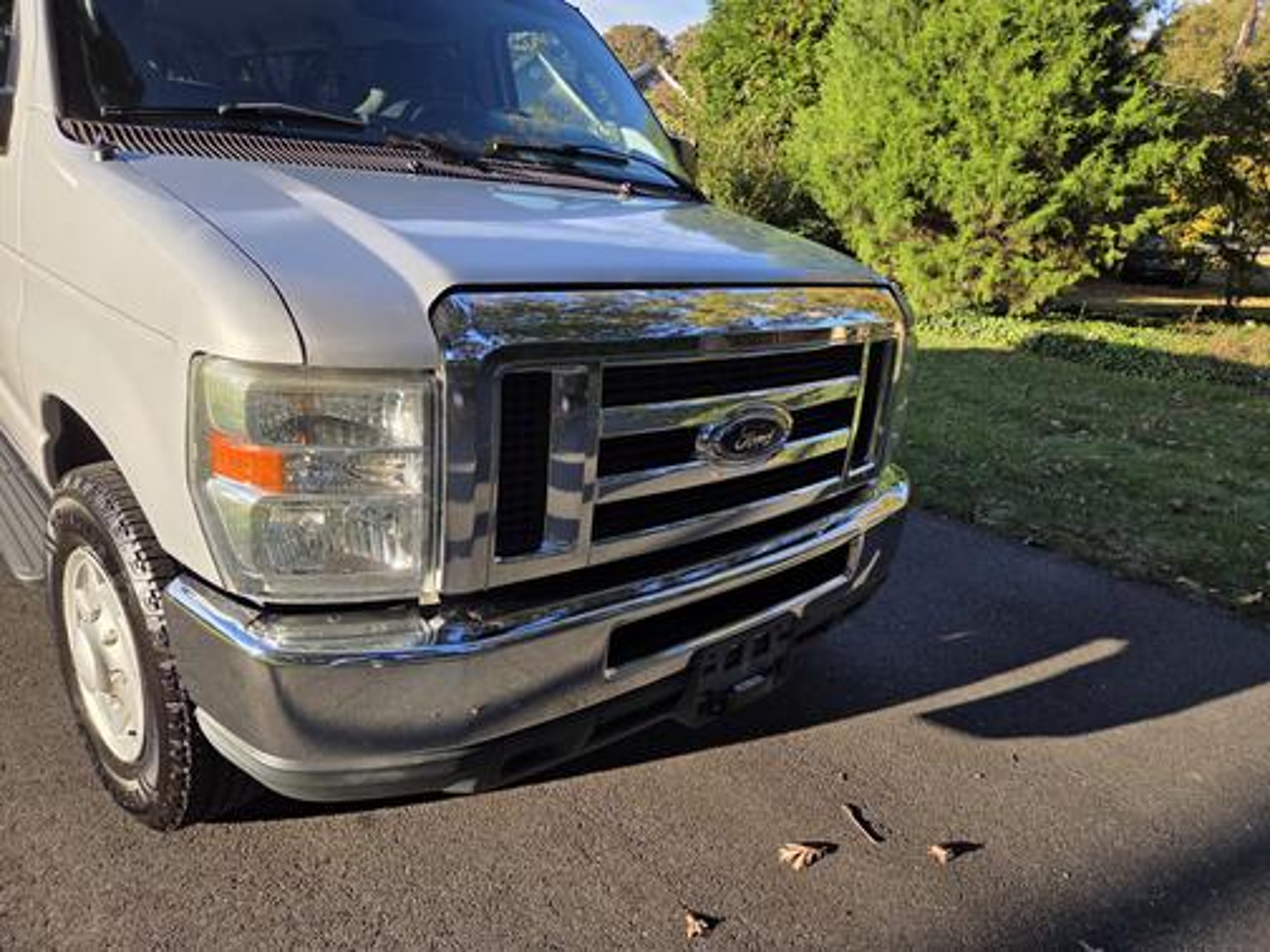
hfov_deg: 73.9
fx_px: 844
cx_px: 635
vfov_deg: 58.9
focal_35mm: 23
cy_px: 476
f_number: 1.8
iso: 80
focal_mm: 5.4
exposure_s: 1/1879
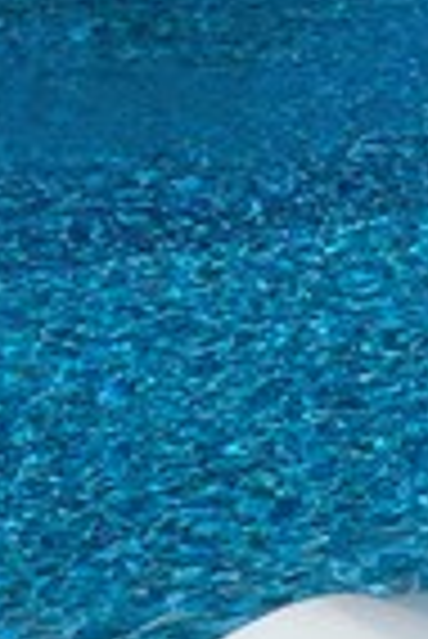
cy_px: -18
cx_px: 734
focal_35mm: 180
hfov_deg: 7.5
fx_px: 3202
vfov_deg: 11.3
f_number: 1.78
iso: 80
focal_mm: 6.86
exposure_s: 1/6623
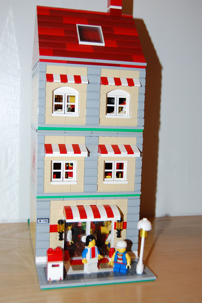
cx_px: 101
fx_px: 379
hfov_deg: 29.8
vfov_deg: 43.6
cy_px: 152
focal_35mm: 45
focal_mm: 30
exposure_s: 1/125
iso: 200
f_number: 5.6
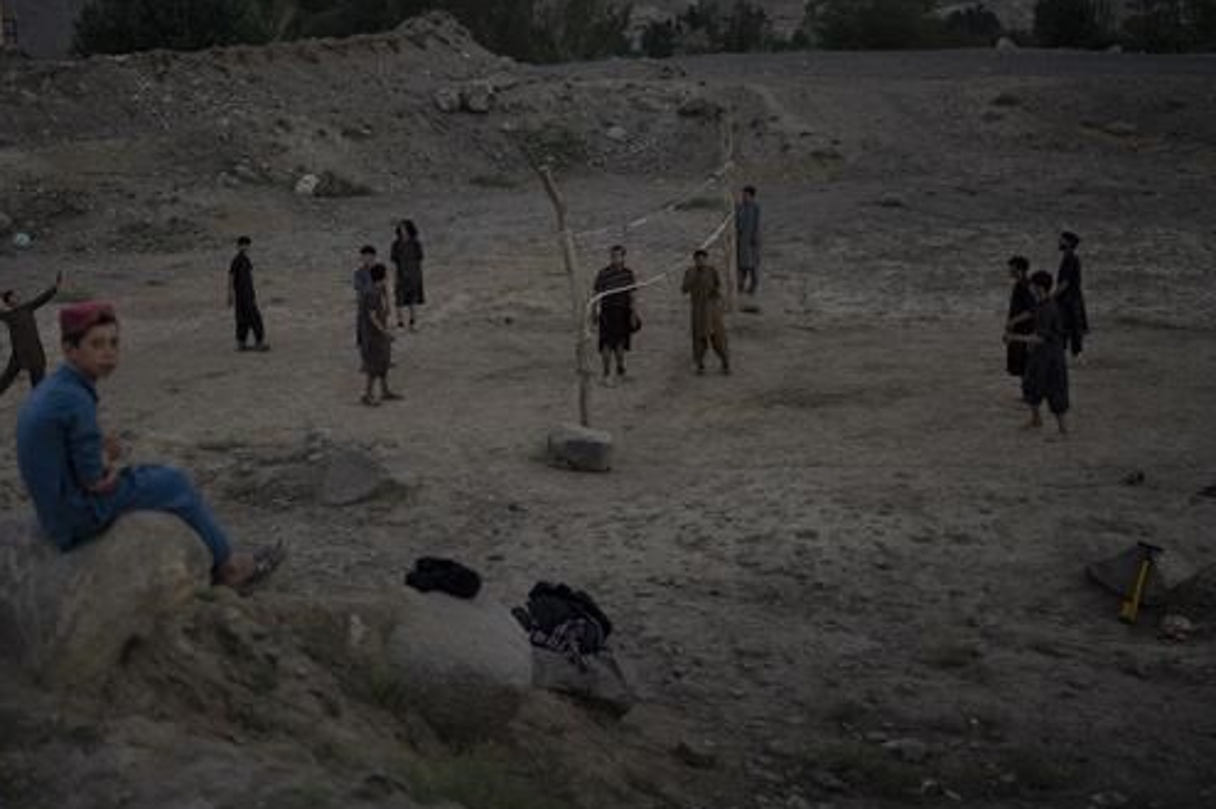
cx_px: 501
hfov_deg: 42.6
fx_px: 1552
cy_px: 291
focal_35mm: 46
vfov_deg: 29.0
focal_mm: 35
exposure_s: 1/640
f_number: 1.4
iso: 500
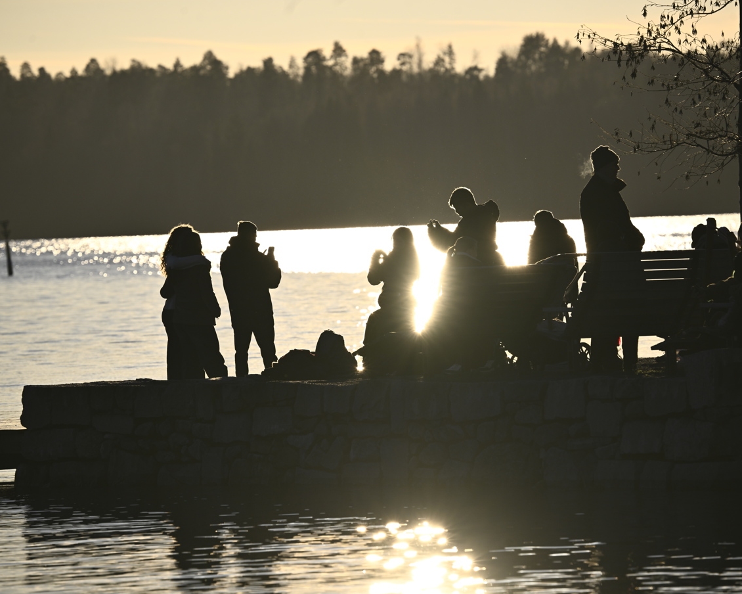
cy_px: 297
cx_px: 404
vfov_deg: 4.0
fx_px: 8433
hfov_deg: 5.0
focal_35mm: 384
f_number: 8
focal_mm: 340
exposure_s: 1/2500
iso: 200
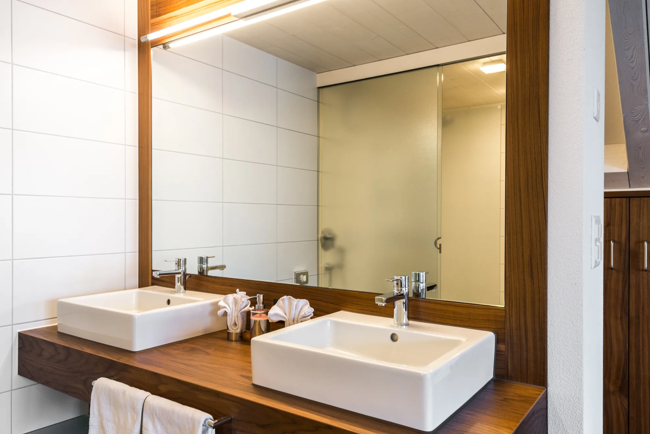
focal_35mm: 27
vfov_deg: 47.7
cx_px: 282
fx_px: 488
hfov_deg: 67.1
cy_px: 262
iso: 400
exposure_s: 1/20
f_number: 7.1
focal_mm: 19
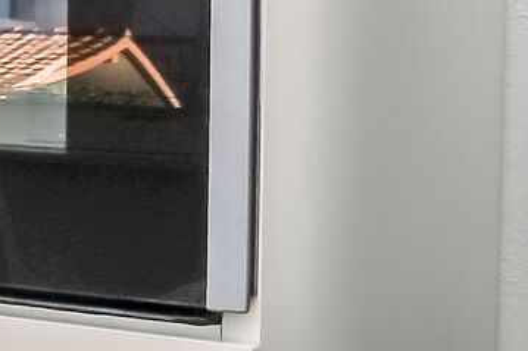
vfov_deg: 11.6
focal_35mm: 117
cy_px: 43
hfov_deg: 8.5
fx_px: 1715
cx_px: -1518
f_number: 9
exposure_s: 1/160
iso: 160
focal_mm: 10
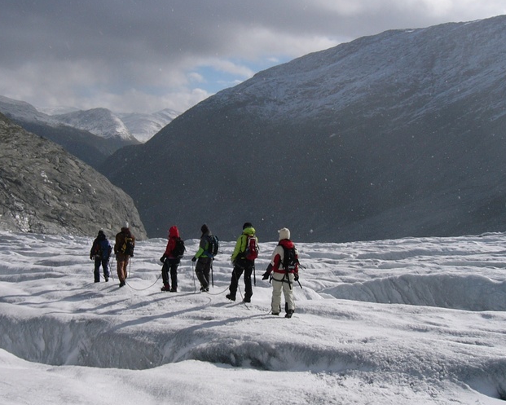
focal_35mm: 44
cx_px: 214
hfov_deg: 41.9
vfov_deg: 34.2
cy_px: 209
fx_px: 659
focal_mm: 5.8
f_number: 8
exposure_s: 1/320
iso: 50
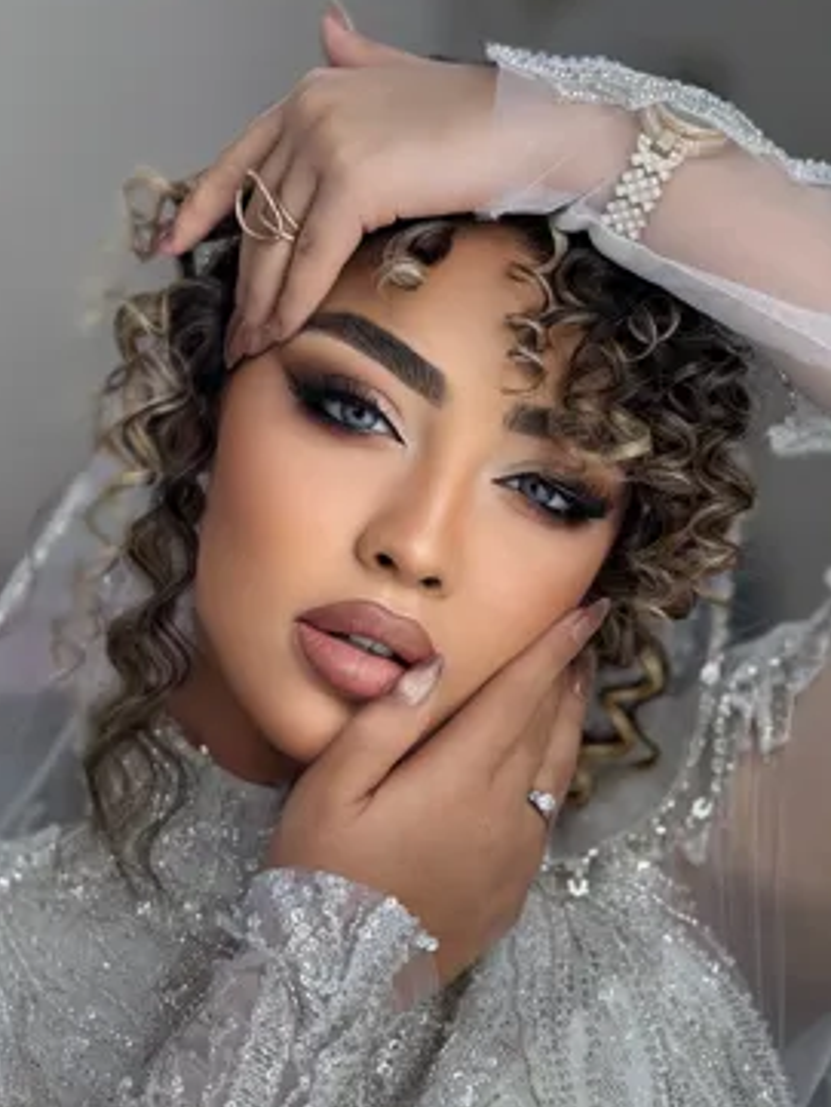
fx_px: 4255
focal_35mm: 133
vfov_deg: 14.8
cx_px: 374
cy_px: 570
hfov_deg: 11.2
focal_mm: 15.66
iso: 160
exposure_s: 1/100
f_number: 2.8
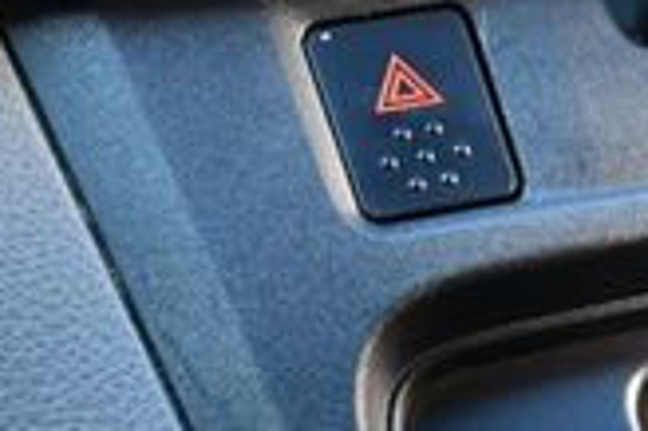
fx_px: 2949
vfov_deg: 8.3
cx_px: 794
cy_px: 482
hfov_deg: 12.2
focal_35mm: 164
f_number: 4.2
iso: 900
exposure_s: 1/125
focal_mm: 28
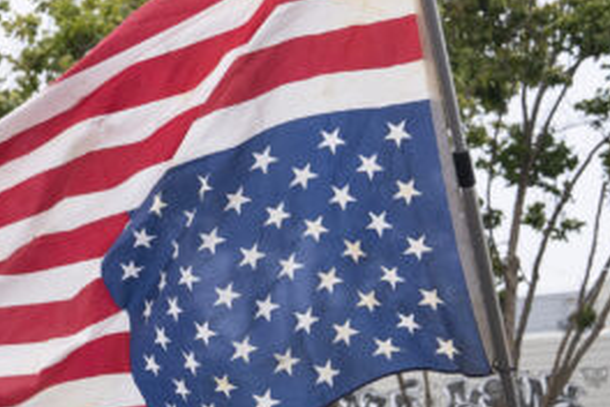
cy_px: 186
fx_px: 1643
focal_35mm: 97
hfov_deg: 20.7
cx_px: 104
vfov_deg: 14.1
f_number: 4
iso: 200
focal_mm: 25
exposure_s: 1/400
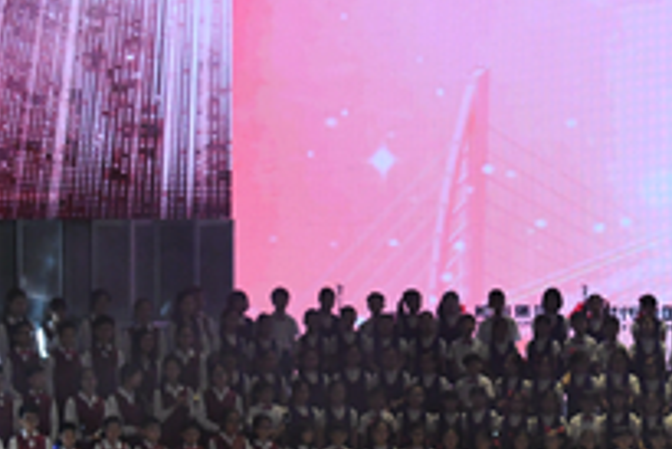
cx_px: 960
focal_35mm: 205
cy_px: 229
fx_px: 3829
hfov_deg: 9.8
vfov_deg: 6.7
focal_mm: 70
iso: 3200
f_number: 5.6
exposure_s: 1/250
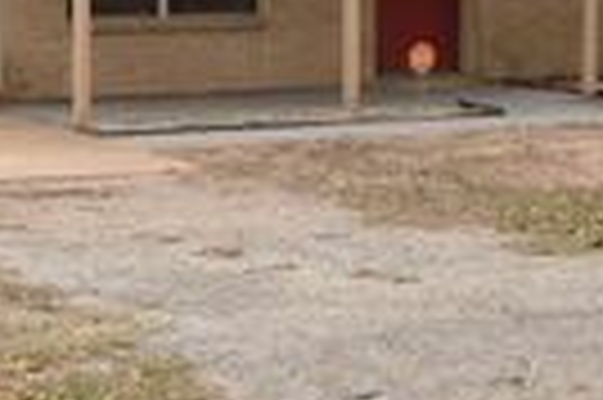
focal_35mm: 134
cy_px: 25
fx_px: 2242
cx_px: 396
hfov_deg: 15.3
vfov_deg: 10.1
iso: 1400
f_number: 4.5
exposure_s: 1/2000
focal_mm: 24
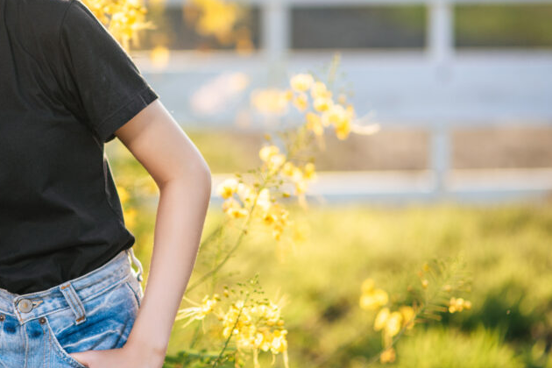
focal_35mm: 162
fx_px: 2484
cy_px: 103
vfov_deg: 8.5
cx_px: 78
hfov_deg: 12.6
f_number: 1.4
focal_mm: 85
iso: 100
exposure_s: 1/1600
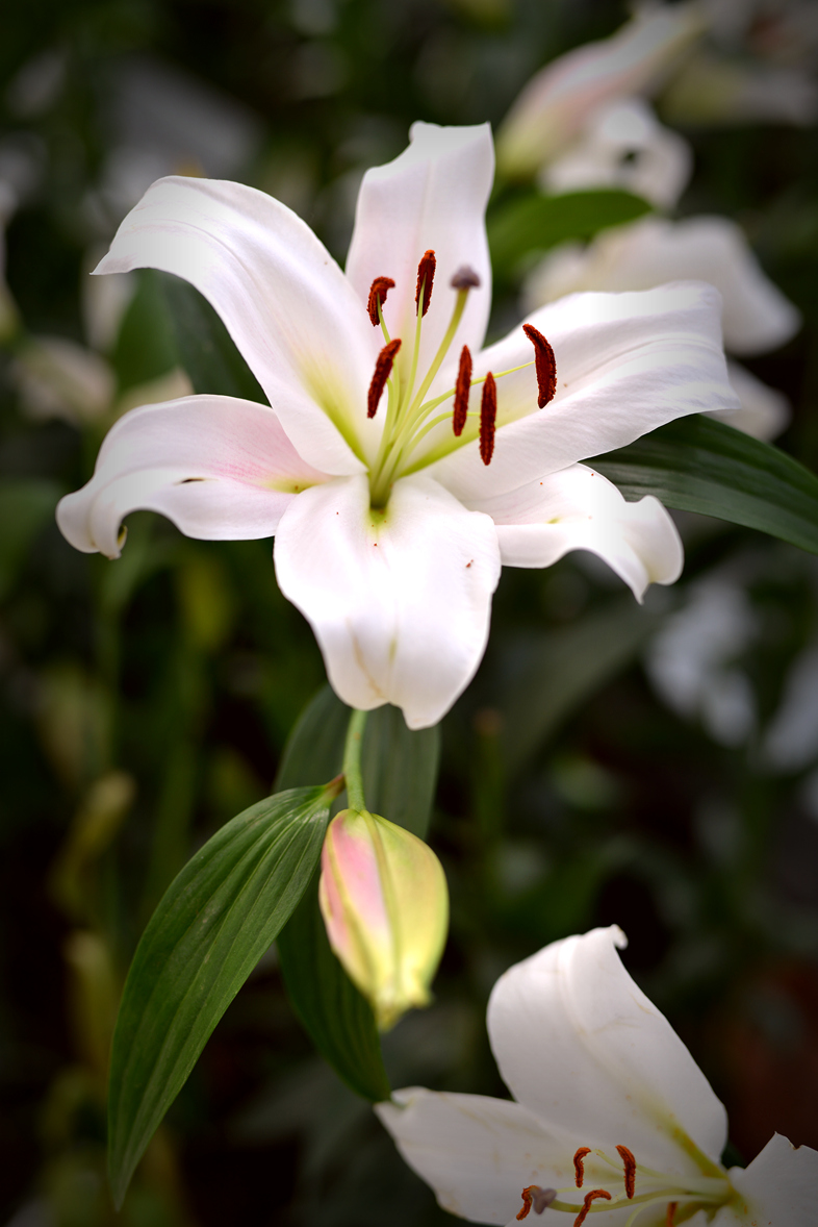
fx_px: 1703
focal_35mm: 50
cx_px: 409
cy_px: 614
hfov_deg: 27.0
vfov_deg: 39.6
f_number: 2.5
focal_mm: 50
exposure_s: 1/320
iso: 100
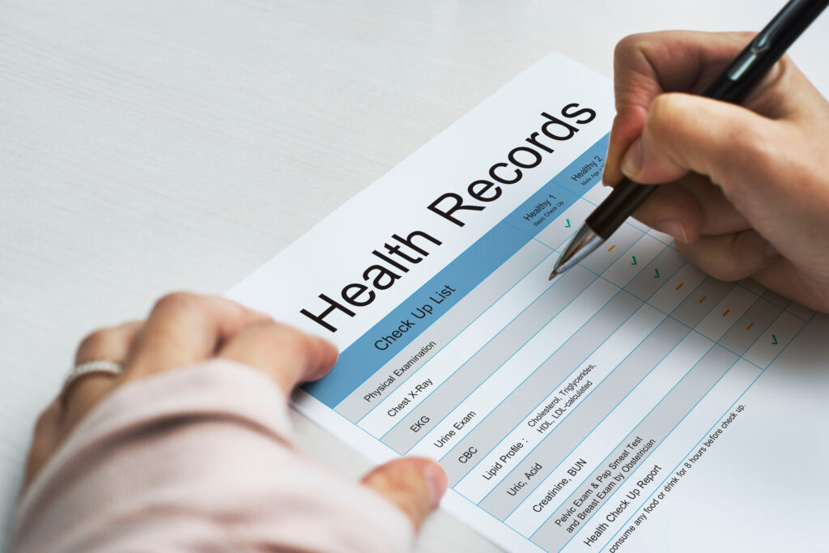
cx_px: 414
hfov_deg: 39.6
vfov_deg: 27.0
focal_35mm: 50
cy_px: 276
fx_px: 1151
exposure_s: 1/160
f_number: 5.6
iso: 200
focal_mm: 50
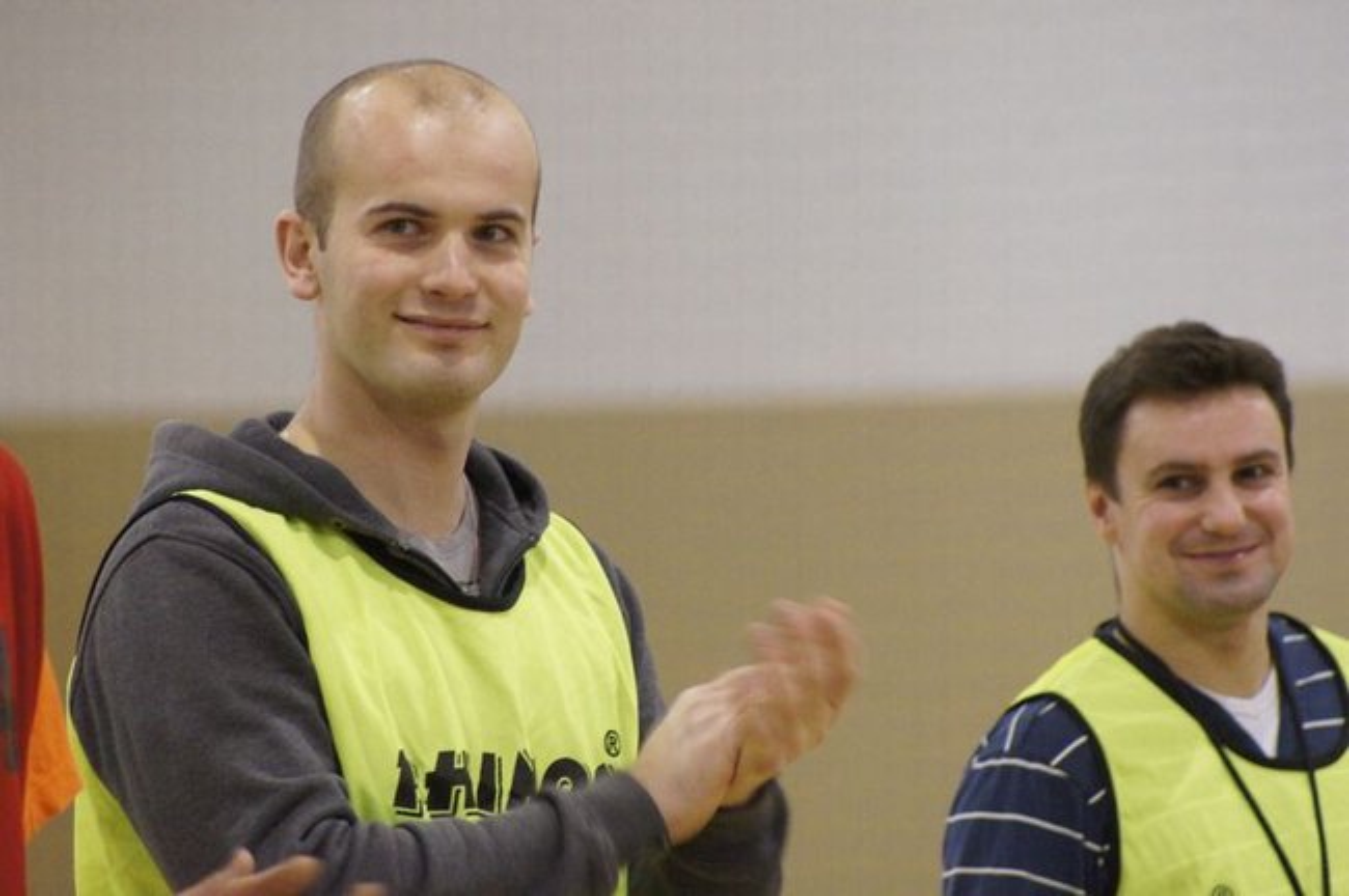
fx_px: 12915
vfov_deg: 4.0
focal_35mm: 345
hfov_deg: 6.0
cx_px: 674
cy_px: 448
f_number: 5.6
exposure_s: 1/125
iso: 6400
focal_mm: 230
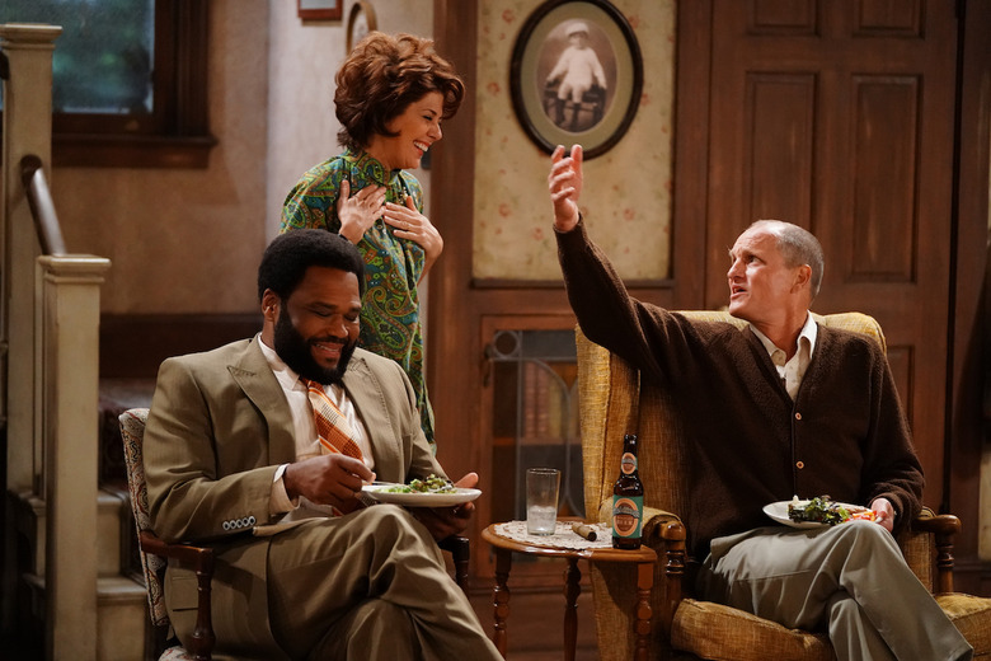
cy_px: 330
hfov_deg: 16.9
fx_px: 3331
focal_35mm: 121
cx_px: 496
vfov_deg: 11.3
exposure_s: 1/200
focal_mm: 121
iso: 8000
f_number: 2.8
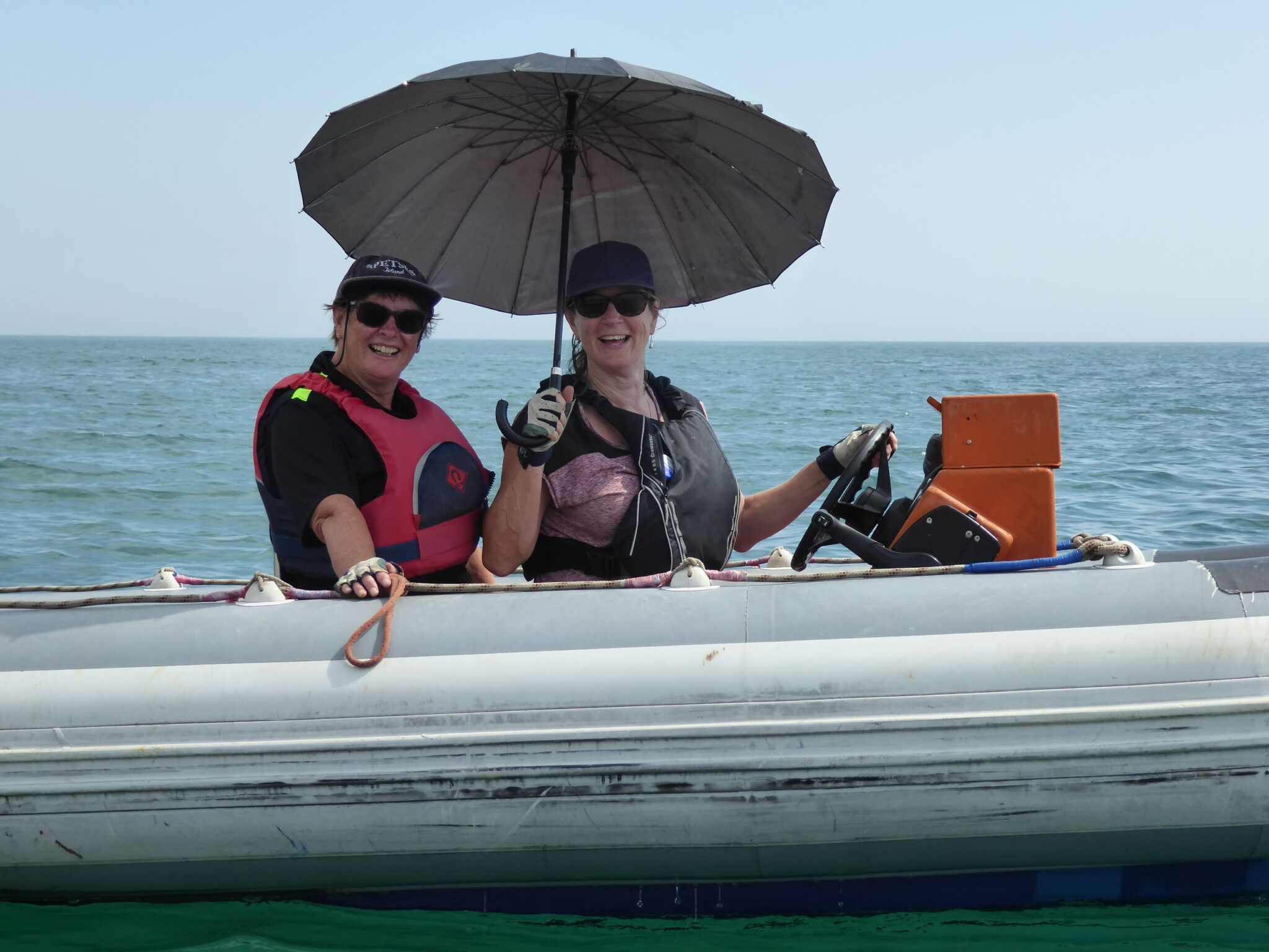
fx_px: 2749
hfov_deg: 26.0
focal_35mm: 75
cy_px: 476
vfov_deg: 19.6
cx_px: 634
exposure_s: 1/640
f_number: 4.5
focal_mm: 12.5
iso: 160
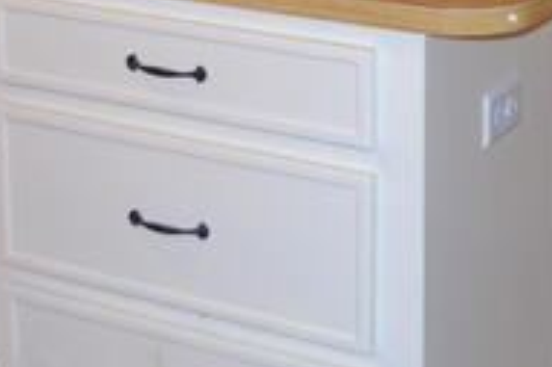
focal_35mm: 99
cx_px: 419
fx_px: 1517
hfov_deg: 20.5
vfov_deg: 13.0
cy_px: -207
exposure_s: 1/60
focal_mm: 18
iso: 450
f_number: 3.5
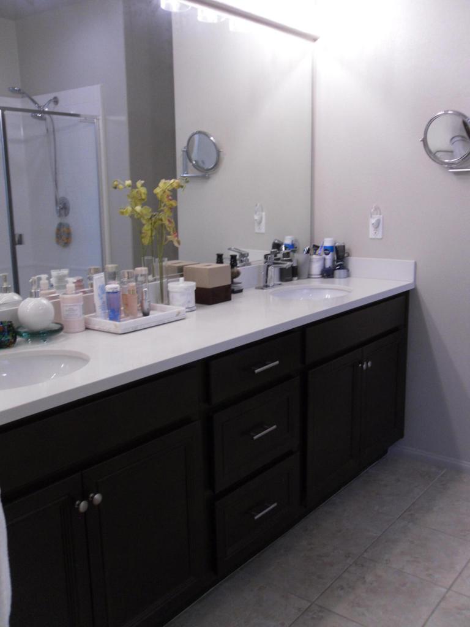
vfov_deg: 52.6
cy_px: 314
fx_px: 634
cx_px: 235
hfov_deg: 40.7
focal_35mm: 35
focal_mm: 6.3
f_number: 3.5
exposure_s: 1/45
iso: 200
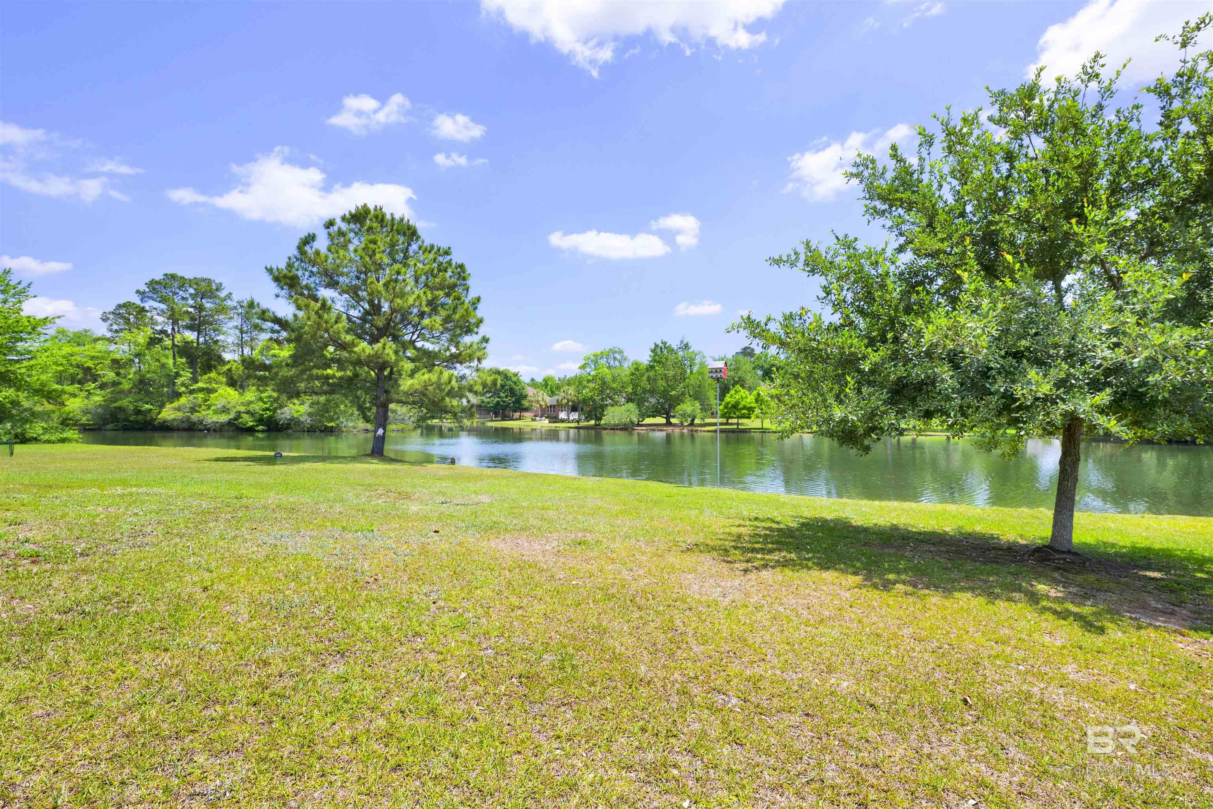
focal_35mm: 16
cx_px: 606
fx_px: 522
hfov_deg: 98.5
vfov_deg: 75.5
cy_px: 404
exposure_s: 1/250
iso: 400
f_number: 11
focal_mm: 15.5
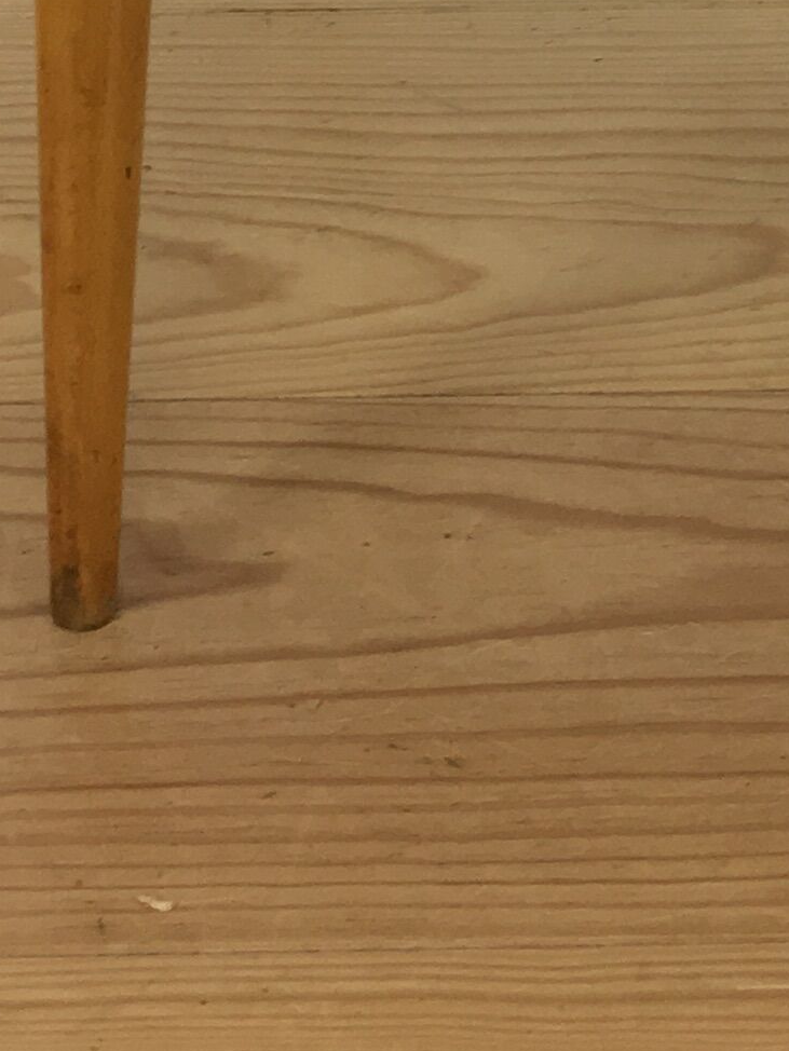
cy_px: -1101
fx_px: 3645
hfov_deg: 12.2
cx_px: 803
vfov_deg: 13.8
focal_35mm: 120
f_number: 2.2
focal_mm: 4.15
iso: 40
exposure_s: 1/33
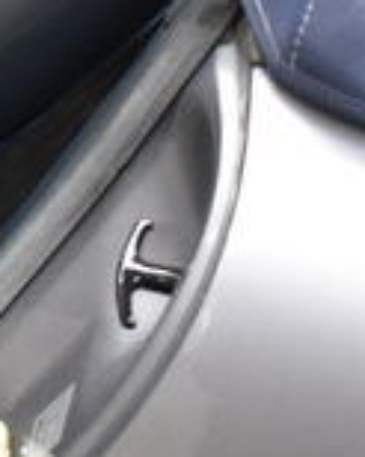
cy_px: -243
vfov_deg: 12.4
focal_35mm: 147
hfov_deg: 9.3
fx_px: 1992
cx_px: -534
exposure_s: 1/30
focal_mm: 21
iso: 1600
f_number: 3.8
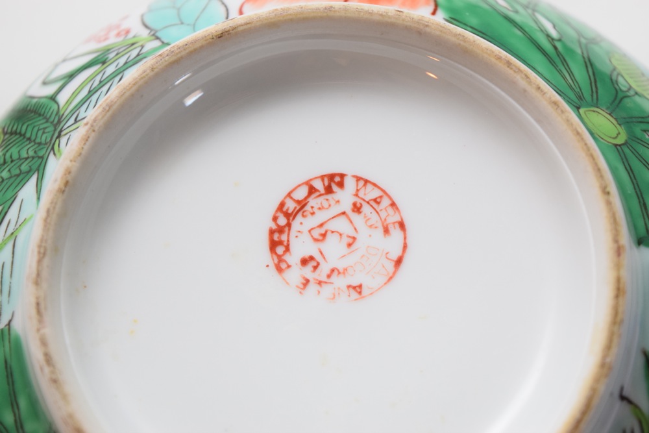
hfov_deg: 24.6
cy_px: 216
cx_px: 324
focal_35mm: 82
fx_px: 1487
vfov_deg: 16.6
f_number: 5.6
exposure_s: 1/60
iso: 1000
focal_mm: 55
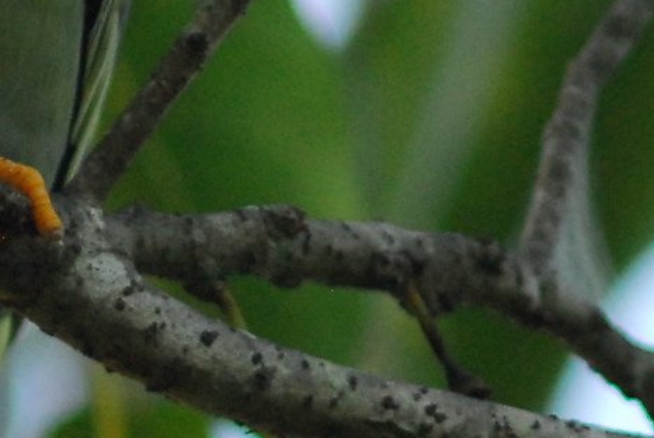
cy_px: -90
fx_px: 56259
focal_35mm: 3093
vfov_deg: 0.4
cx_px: -67
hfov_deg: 0.7
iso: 640
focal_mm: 400
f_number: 3.5
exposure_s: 1/350
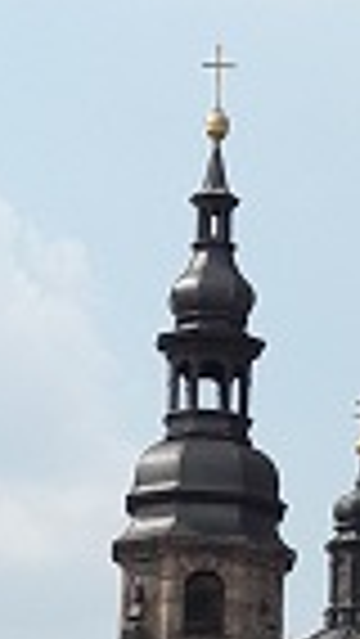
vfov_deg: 17.1
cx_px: 380
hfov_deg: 10.4
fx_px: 1966
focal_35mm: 116
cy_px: 882
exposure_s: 1/2062
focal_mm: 3.7
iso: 40
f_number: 1.9
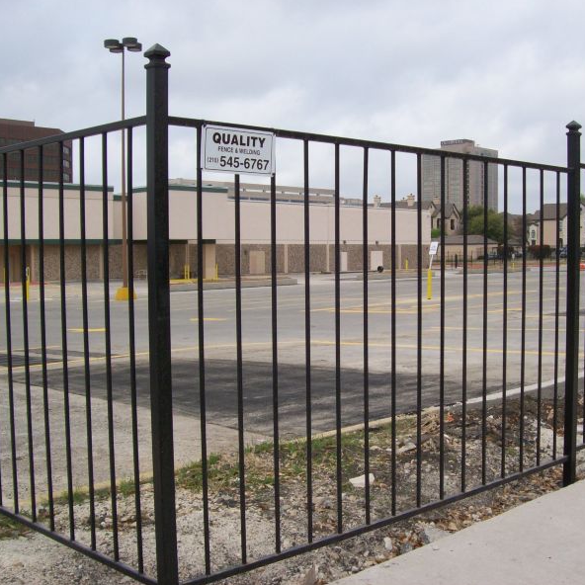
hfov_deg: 39.0
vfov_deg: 39.2
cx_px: 345
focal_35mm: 43
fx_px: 822
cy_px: 291
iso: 80
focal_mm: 6
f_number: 4.8
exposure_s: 1/370
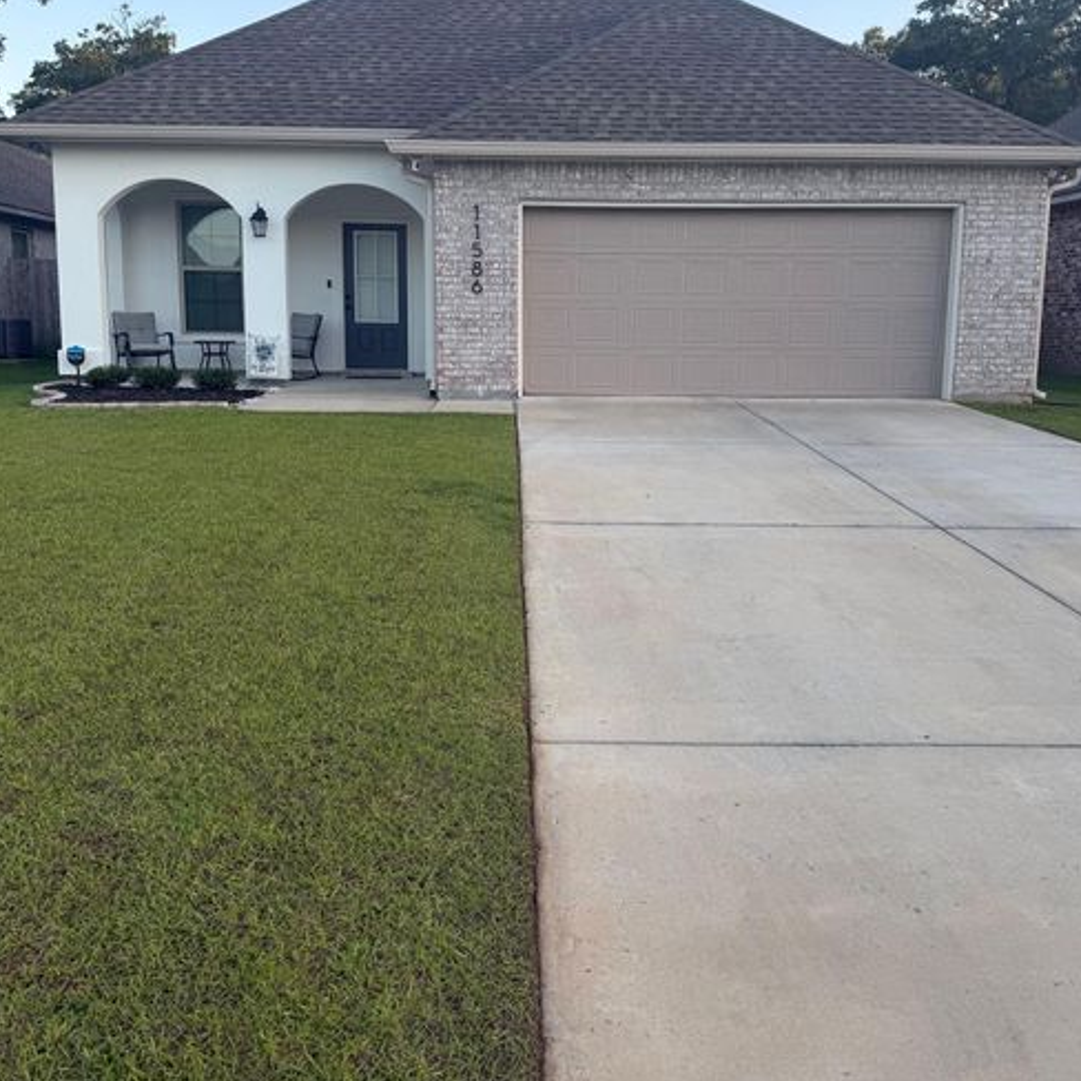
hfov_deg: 55.6
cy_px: 446
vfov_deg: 55.3
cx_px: 545
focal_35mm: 29
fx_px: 1025
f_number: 1.78
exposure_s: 1/459
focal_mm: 6.76
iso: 80
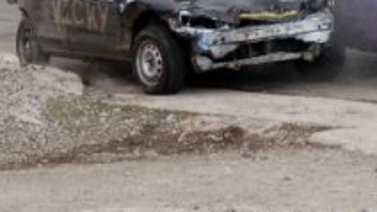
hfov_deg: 7.0
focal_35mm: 309
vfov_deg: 3.9
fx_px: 3083
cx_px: 281
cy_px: -41
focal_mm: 65
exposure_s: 1/640
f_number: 5.3
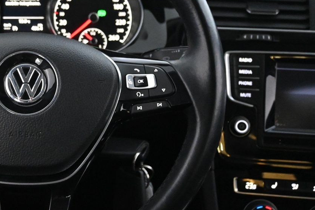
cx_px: 25
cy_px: 84
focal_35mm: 70
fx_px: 612
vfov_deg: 19.4
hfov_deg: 27.7
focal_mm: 24
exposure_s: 1/40
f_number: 4.2
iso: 6400
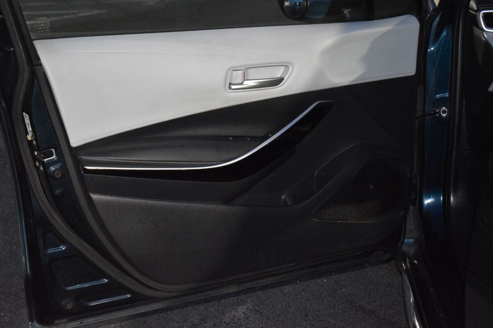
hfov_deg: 33.4
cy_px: 164
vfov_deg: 22.6
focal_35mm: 60
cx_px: 246
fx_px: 821
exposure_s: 1/30
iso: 2500
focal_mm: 40
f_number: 5
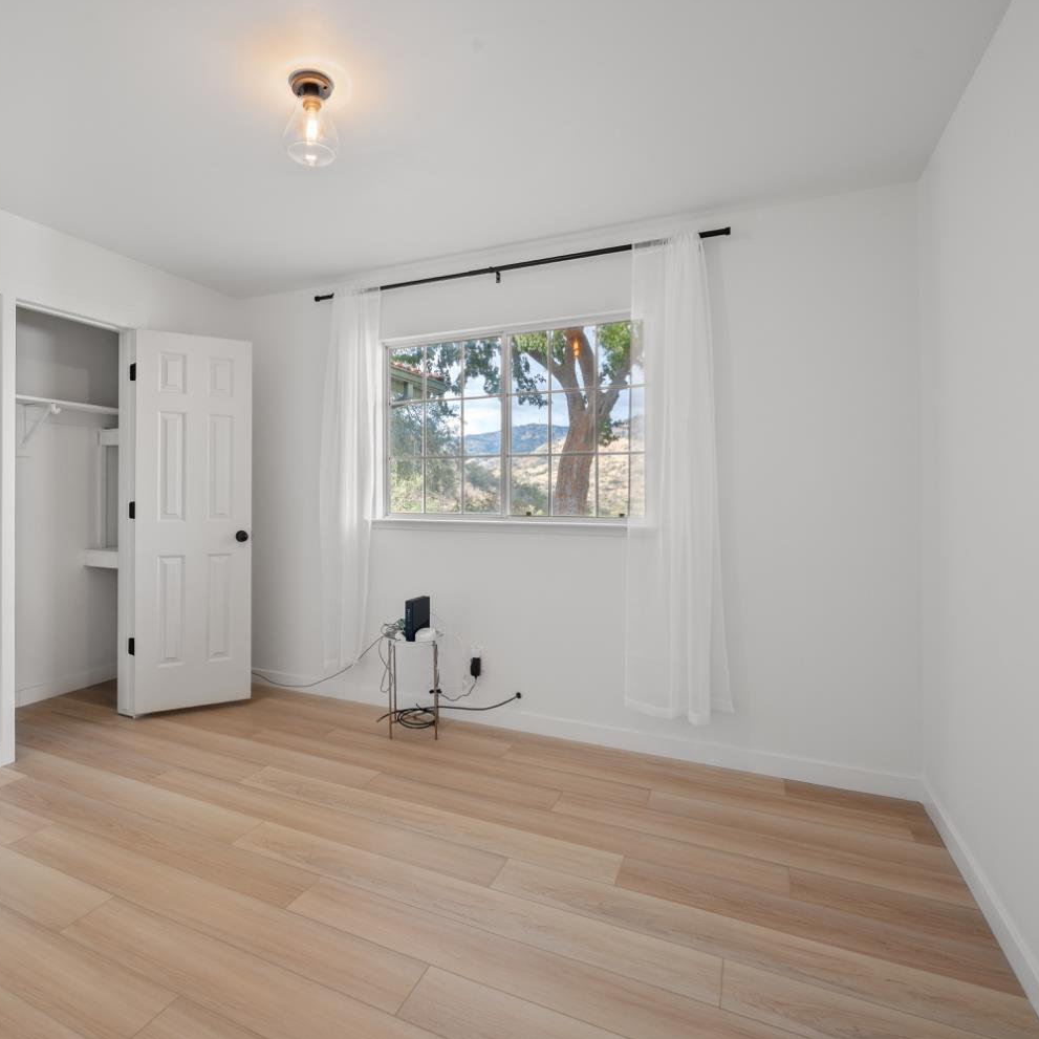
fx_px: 611
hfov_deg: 79.8
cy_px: 518
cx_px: 418
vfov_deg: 80.7
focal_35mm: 18
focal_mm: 14
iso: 250
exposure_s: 1/3
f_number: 9
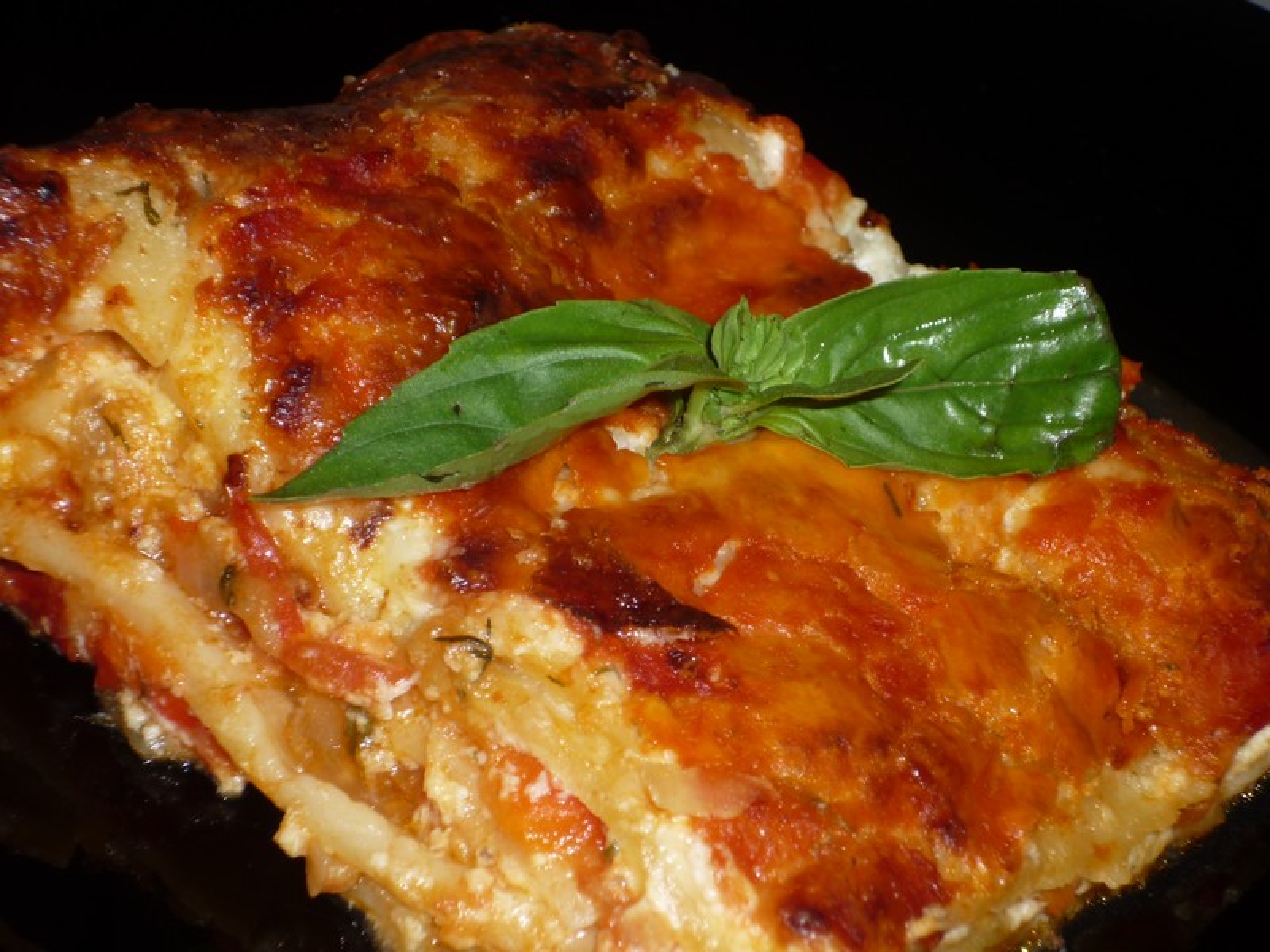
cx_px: 635
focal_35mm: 120
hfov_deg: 16.4
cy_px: 476
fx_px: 4403
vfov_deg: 12.3
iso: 100
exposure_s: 1/60
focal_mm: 20.8
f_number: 5.8
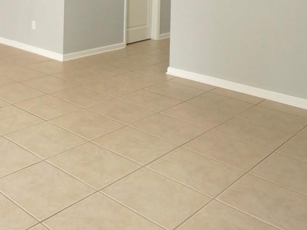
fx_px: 399
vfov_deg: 28.3
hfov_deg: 38.4
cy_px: -43
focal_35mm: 45
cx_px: 17
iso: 400
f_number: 7.1
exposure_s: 1/20
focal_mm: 8
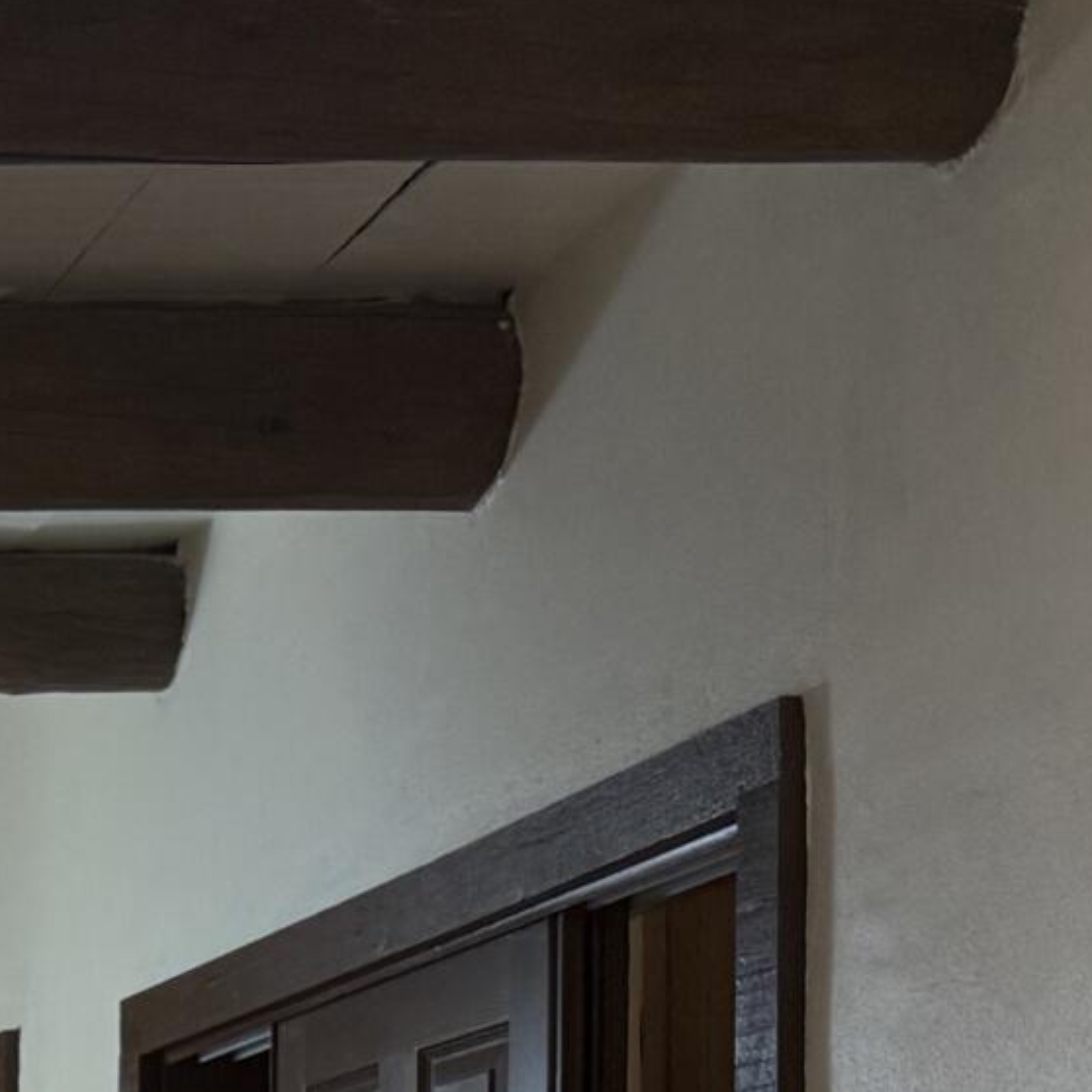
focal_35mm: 114
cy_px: 1658
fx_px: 4069
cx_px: -1112
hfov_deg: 13.2
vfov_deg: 14.3
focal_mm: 6.76
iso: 160
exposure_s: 1/120
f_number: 1.78
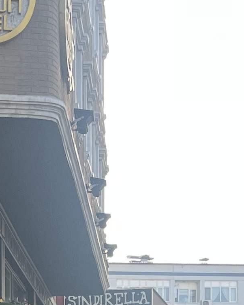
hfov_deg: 11.3
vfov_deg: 12.8
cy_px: 565
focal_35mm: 136
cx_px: 12
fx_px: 1227
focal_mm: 5.1
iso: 50
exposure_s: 1/544
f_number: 1.6
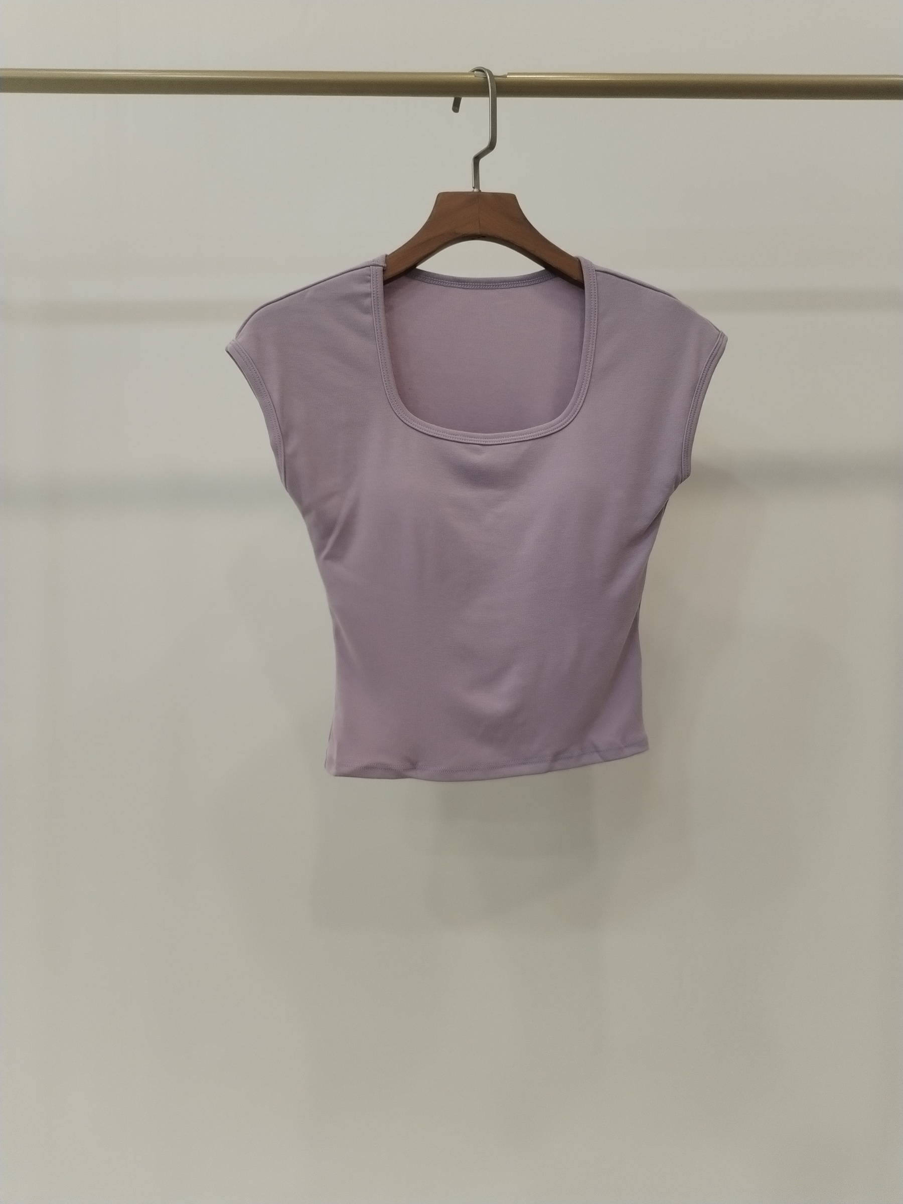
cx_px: 452
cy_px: 602
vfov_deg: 61.7
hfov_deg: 48.2
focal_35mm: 29
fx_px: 1009
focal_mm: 4.75
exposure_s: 1/60
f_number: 1.8
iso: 215
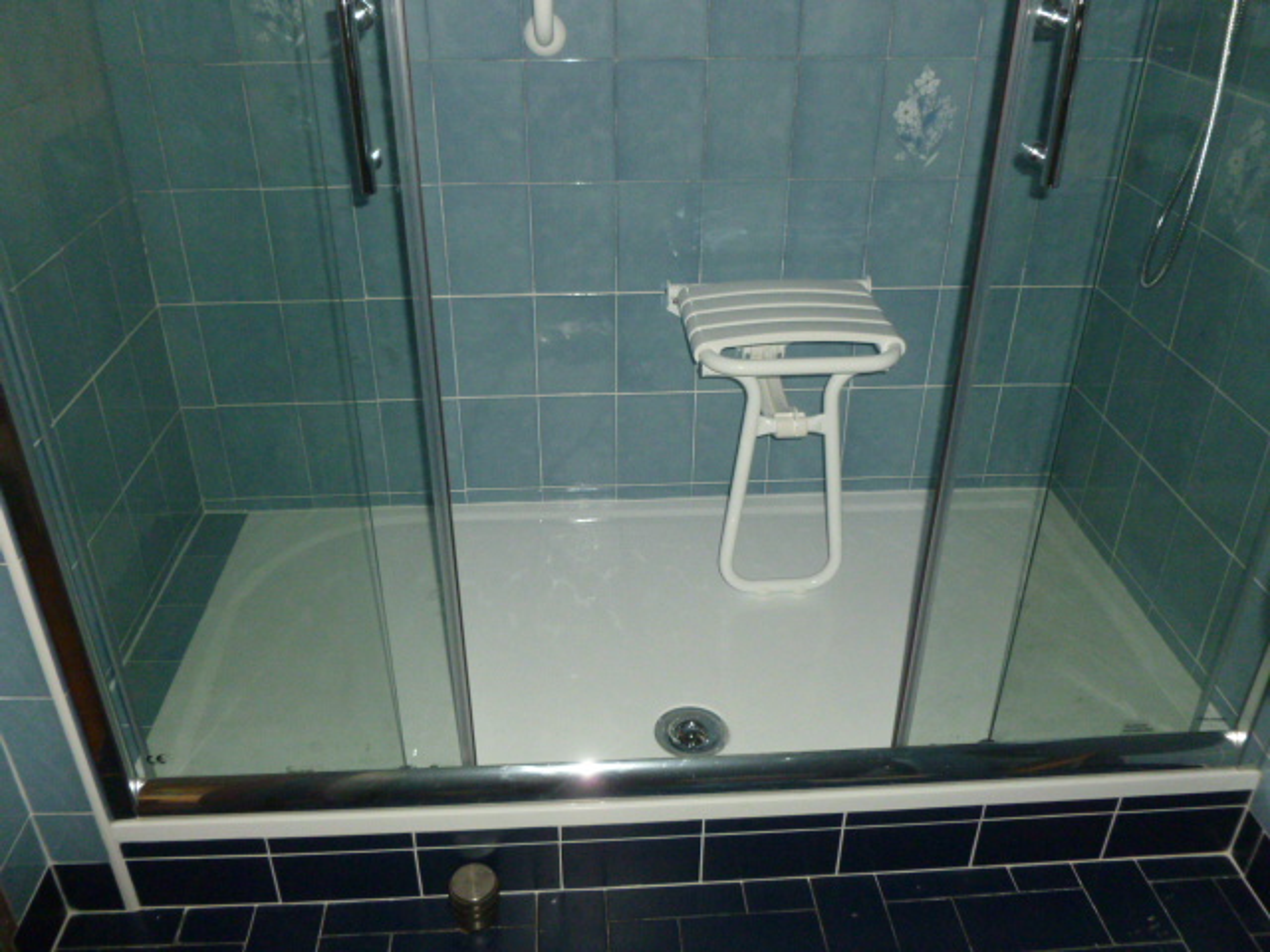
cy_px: 476
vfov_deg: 49.7
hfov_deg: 63.4
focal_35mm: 28
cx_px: 635
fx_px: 1027
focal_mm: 5
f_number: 3.3
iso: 400
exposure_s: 1/60
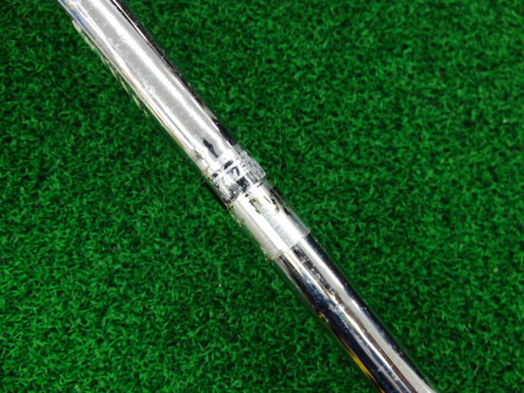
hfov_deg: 50.1
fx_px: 560
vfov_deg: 38.7
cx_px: 262
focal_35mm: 37
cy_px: 196
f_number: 3.6
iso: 400
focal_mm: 6.42
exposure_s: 1/50
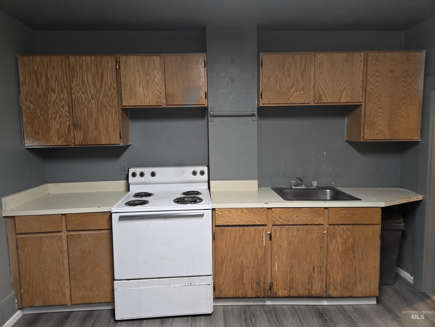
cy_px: 164
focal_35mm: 23
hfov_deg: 73.9
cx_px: 218
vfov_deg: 58.9
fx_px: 289
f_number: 1.8
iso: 320
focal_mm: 5.4
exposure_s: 1/30
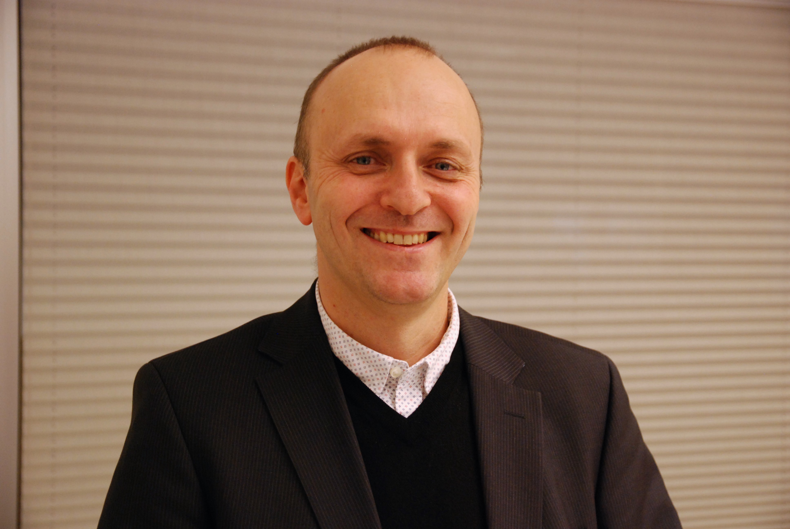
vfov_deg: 23.8
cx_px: 395
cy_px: 264
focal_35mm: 57
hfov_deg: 35.0
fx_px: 1252
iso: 1000
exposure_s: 1/50
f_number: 3.5
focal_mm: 38
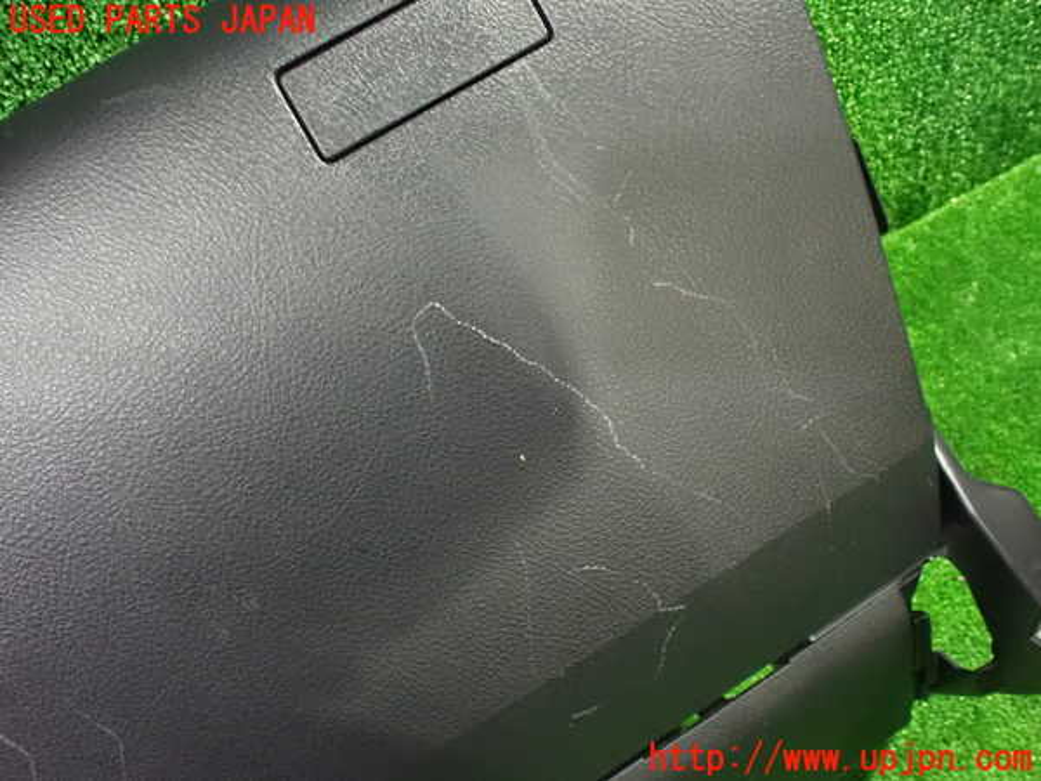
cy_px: 390
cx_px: 520
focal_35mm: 30
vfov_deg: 46.8
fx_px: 902
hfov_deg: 60.0
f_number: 2.3
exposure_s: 1/25
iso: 1600
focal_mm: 5.4
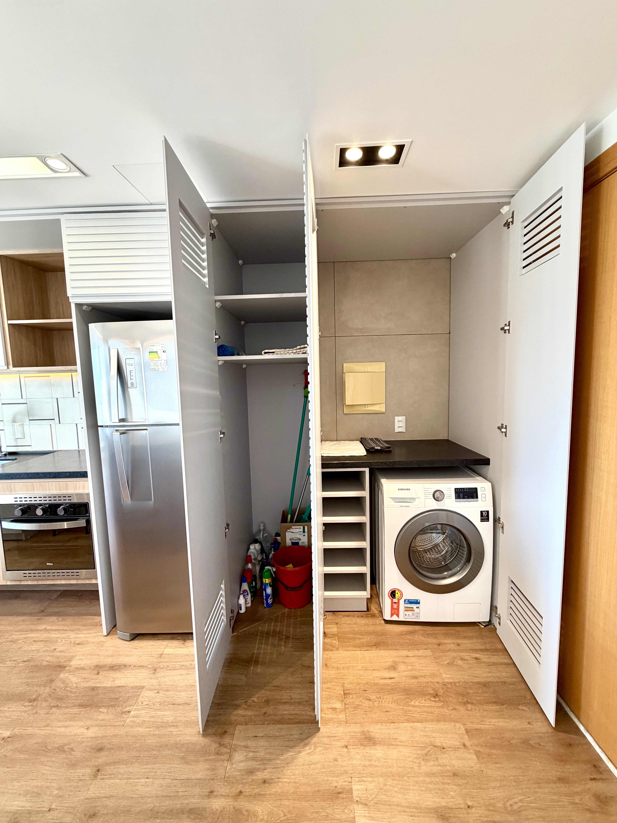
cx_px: 308
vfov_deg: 102.1
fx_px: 333
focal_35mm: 14
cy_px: 412
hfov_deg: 85.7
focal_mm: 2.22
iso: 250
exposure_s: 1/120
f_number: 2.2
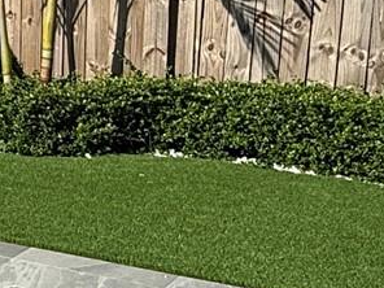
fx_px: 1076
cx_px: -169
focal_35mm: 97
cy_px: 153
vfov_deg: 15.2
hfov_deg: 18.3
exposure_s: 1/3460
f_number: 2.2
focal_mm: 2.22
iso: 50
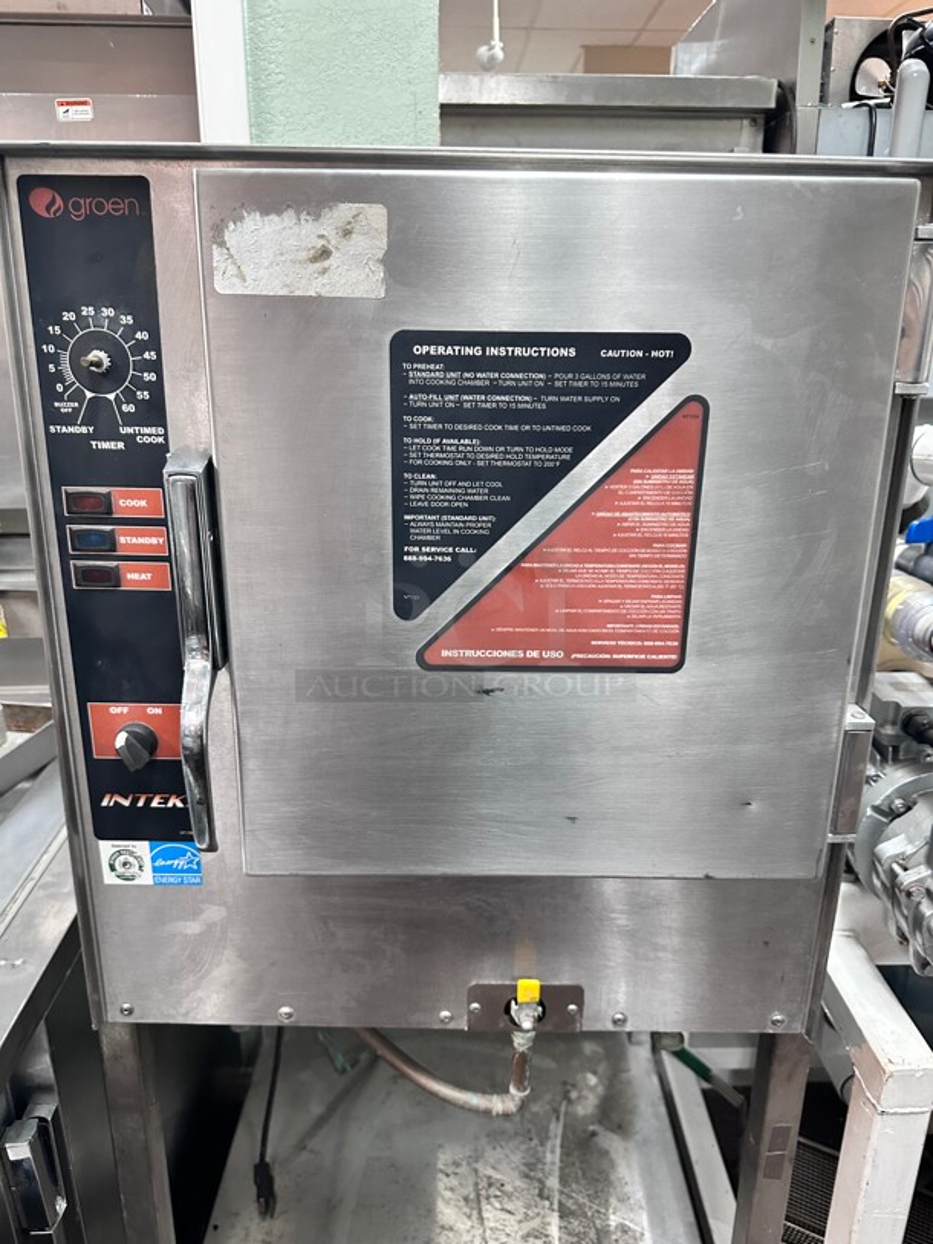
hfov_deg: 56.8
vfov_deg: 71.6
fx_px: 862
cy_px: 622
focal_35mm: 24
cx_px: 466
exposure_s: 1/60
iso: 400
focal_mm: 6.86
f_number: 1.78
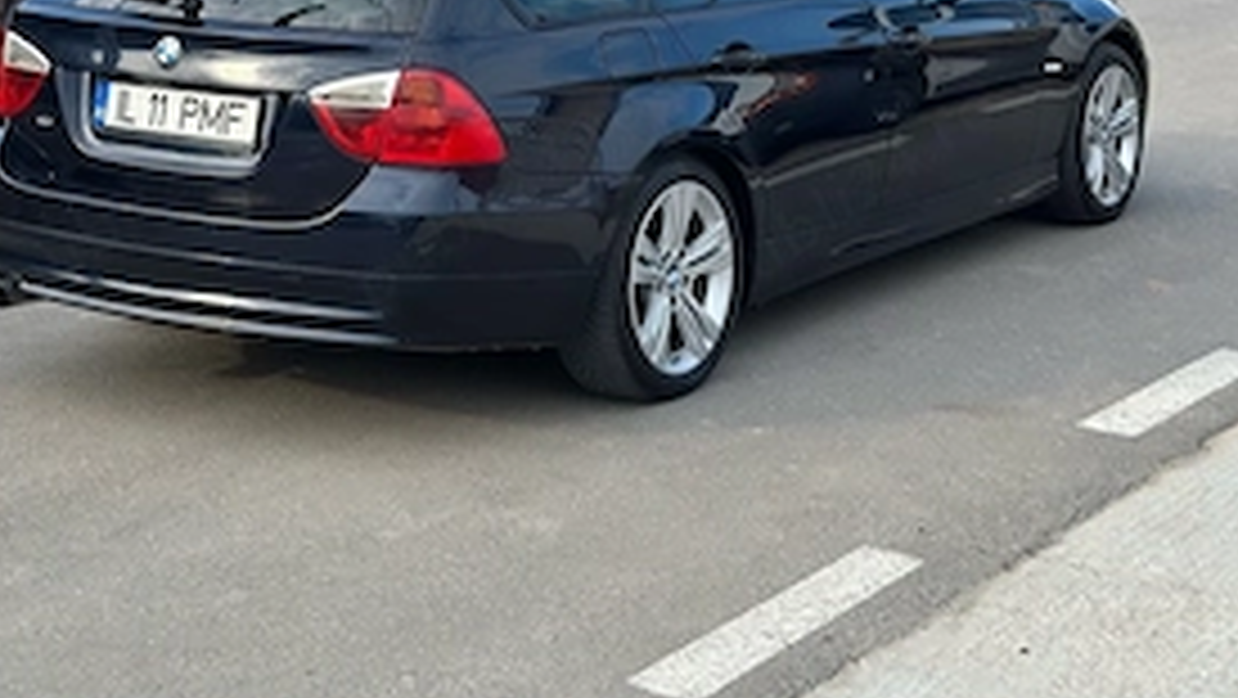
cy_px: -99
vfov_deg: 15.4
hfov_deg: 27.9
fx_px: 2496
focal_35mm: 76
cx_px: 590
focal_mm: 6.86
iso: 100
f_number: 1.78
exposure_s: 1/1916
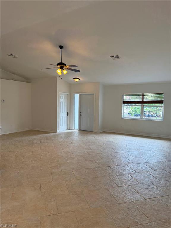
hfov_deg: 56.8
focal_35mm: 24
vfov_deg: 71.6
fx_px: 158
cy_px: 114
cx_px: 86
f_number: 1.78
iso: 160
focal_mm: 6.76
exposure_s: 1/178
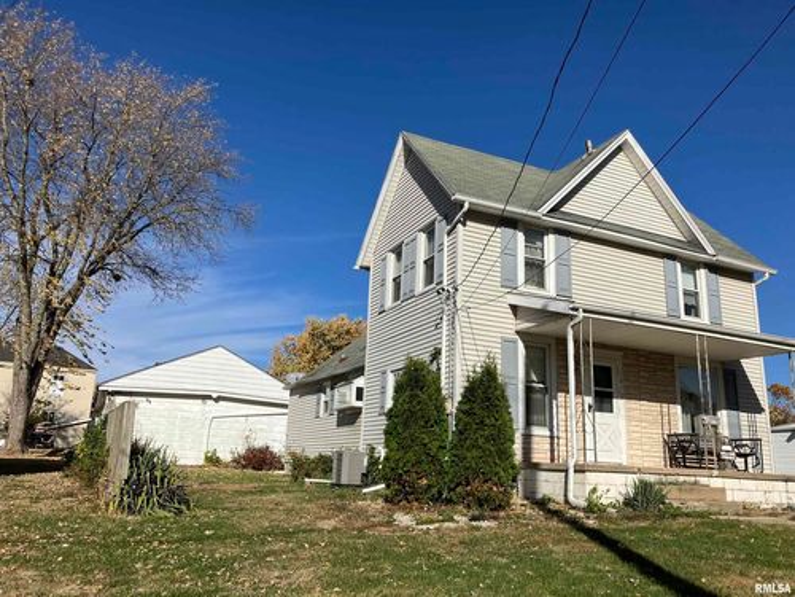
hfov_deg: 63.4
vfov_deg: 49.7
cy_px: 298
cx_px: 398
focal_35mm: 28
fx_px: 643
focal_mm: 3.99
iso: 32
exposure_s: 1/3745
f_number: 1.8
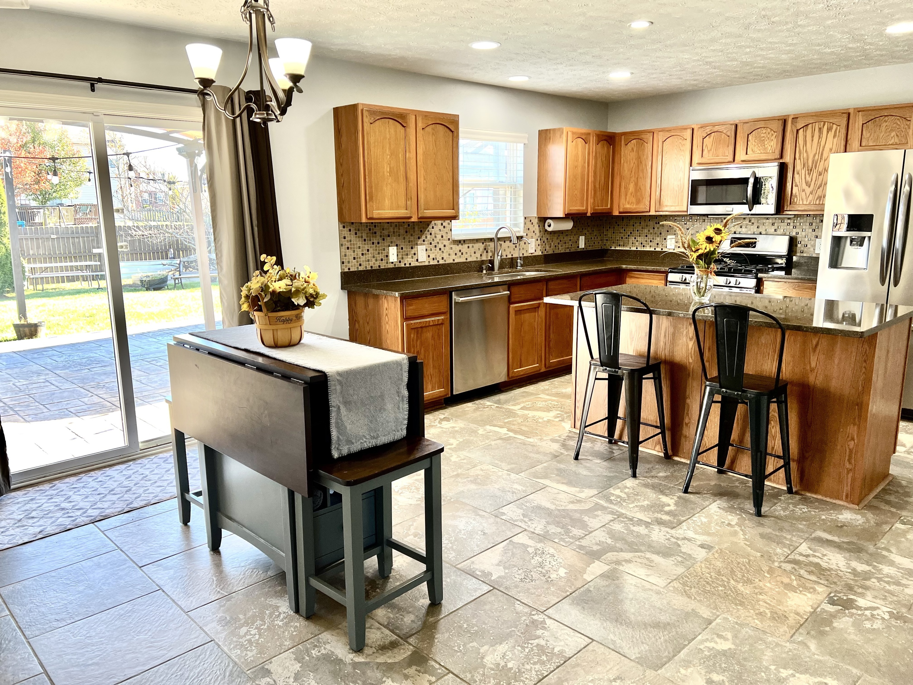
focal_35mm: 26
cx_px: 456
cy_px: 342
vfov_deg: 53.1
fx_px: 686
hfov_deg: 67.3
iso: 100
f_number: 1.5
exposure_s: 1/120
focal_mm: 5.7
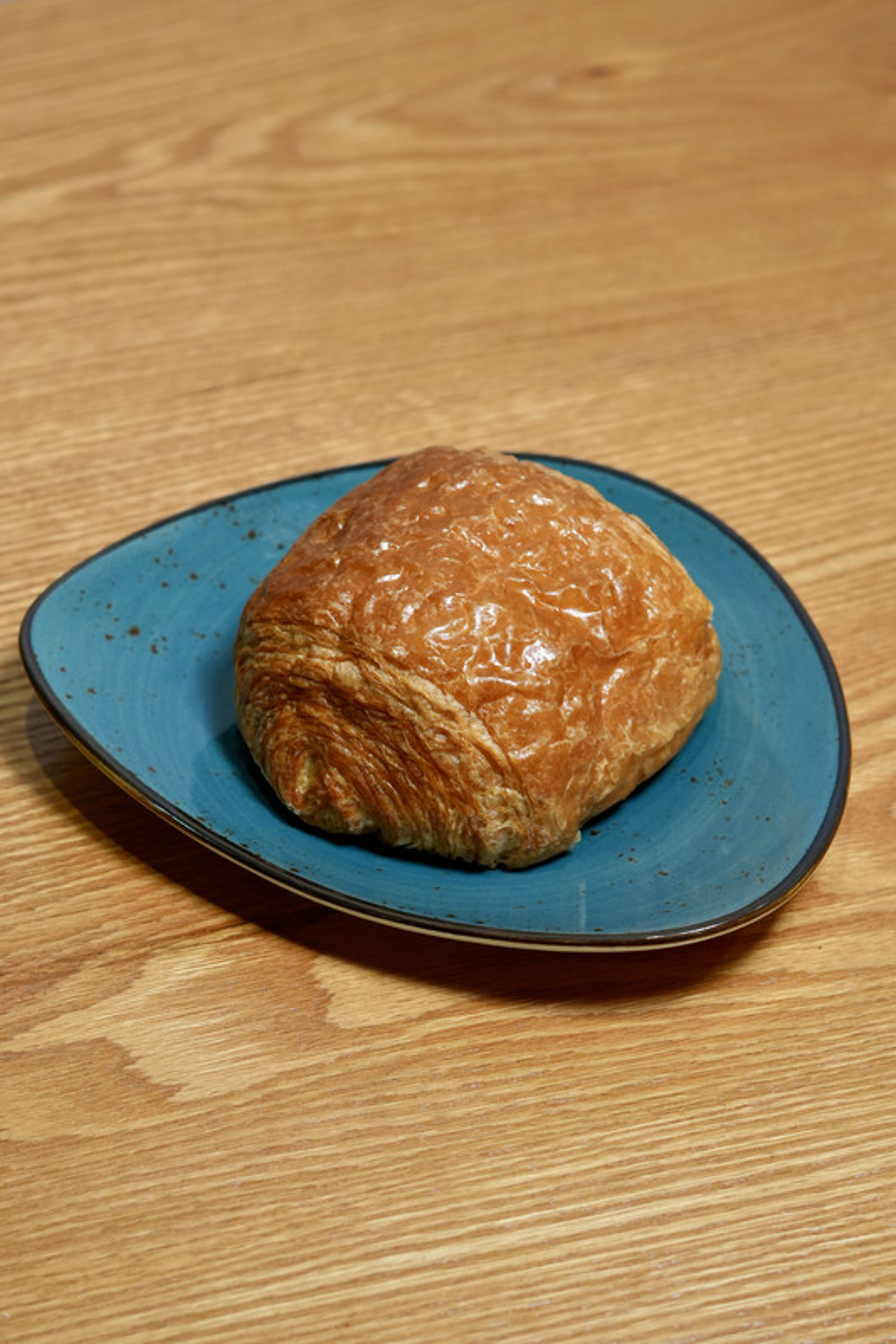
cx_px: 448
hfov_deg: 18.2
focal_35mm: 75
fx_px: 2801
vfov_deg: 27.0
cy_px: 672
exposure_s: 1/160
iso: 800
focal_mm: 50
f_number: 4
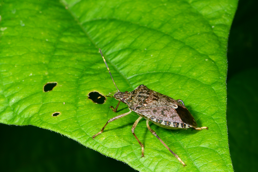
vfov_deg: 10.5
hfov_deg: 15.6
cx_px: 134
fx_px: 939
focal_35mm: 131
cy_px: 102
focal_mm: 105
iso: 400
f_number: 36
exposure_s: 1/160
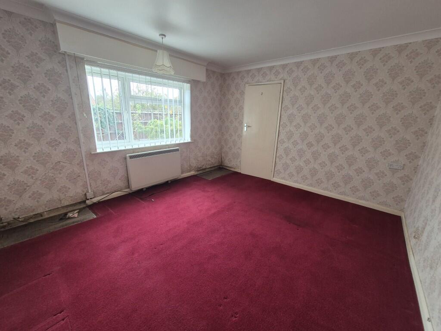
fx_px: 166
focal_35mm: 13
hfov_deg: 106.2
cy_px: 166
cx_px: 220
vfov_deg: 89.9
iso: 160
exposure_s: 1/50
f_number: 2.2
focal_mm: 2.2
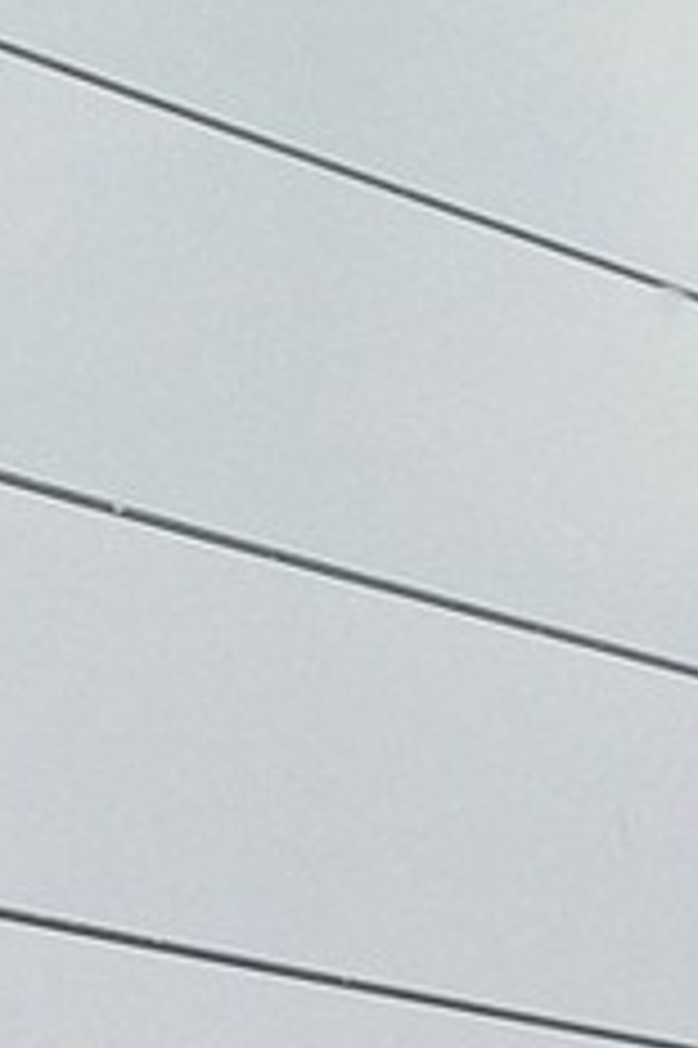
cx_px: -117
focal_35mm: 148
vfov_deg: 12.0
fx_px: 4310
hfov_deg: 9.2
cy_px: 2226
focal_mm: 5.54
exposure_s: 1/725
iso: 40
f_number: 1.8
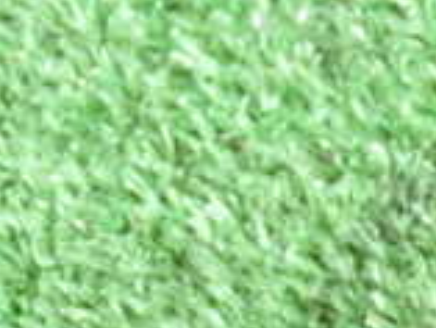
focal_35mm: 180
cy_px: 423
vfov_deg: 8.2
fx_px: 2269
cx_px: 786
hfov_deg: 10.3
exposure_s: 1/20
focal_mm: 8.4
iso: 800
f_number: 3.1
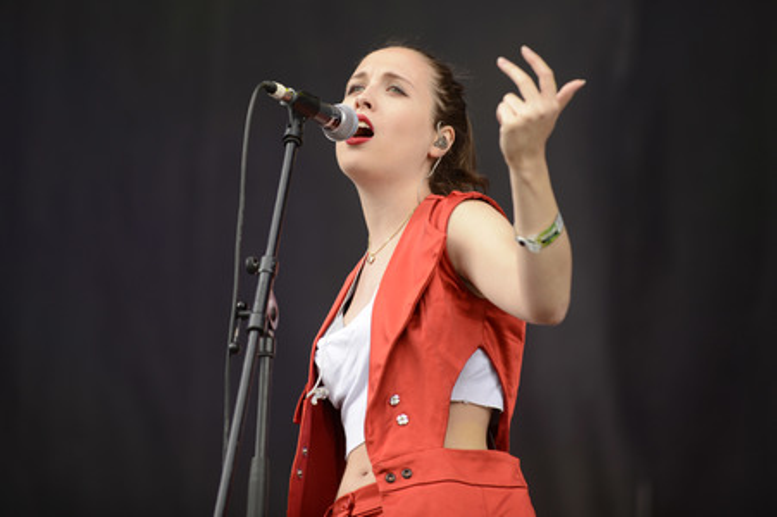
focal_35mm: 175
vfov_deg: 7.8
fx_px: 3774
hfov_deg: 11.8
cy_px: 258
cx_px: 388
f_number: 3.2
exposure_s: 1/320
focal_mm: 175
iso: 200
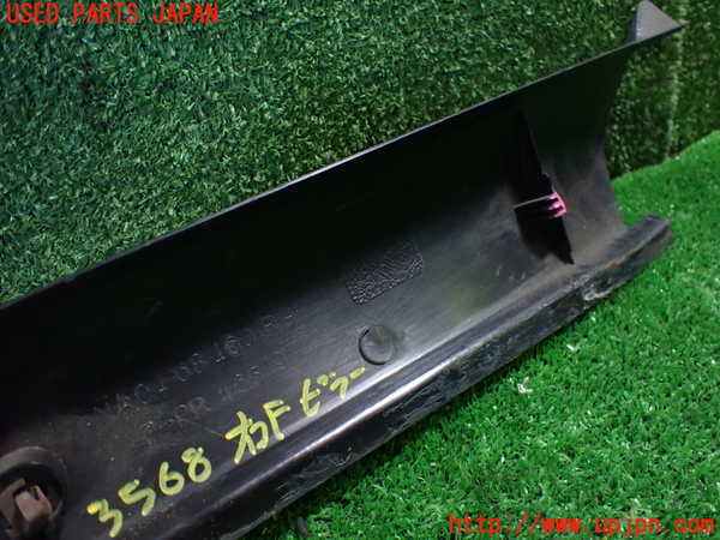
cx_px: 360
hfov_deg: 60.0
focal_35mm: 30
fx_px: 624
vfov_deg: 46.8
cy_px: 270
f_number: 2.3
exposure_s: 1/80
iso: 800
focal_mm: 5.4
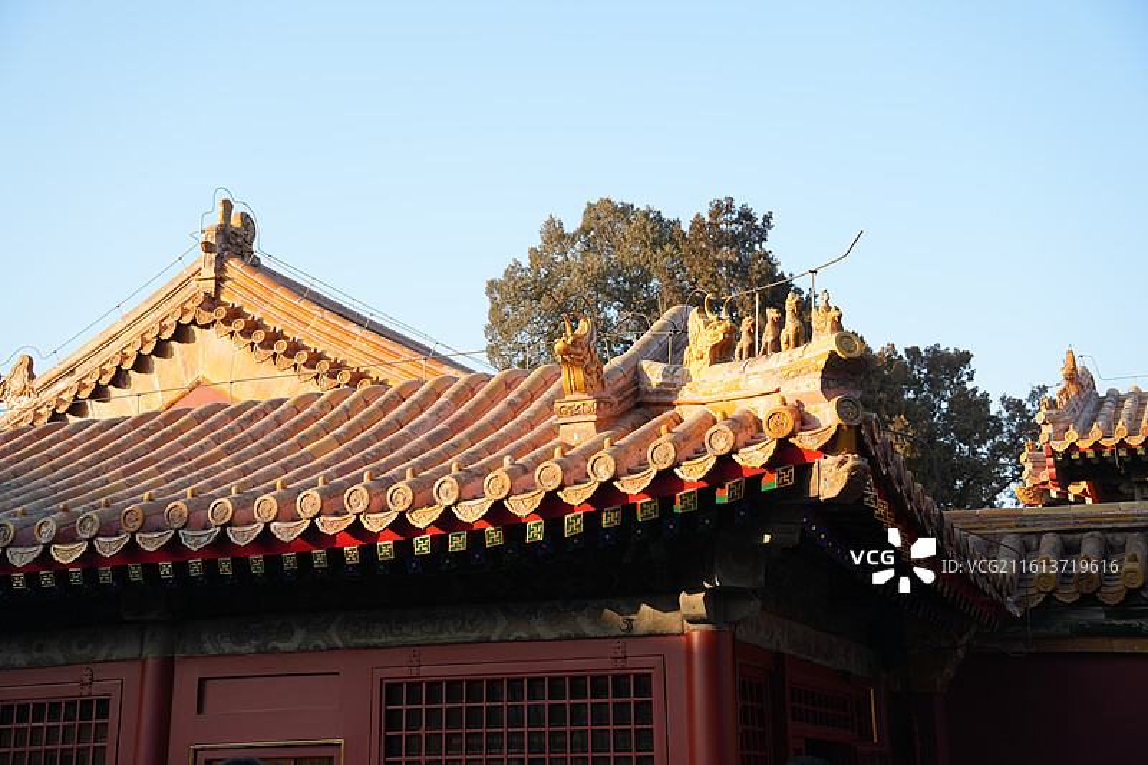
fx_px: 1594
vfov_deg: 27.0
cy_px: 382
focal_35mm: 50
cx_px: 574
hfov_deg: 39.6
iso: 125
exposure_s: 1/125
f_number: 5.6
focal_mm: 50
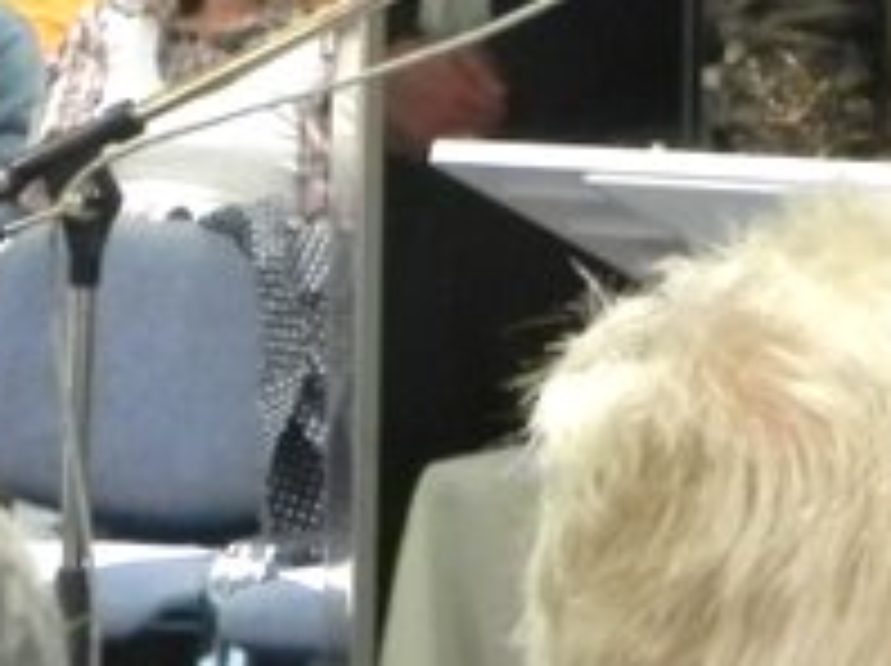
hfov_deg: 7.3
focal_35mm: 267
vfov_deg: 5.5
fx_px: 6864
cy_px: -387
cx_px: 1156
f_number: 3.5
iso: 200
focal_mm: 11.8
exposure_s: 1/5
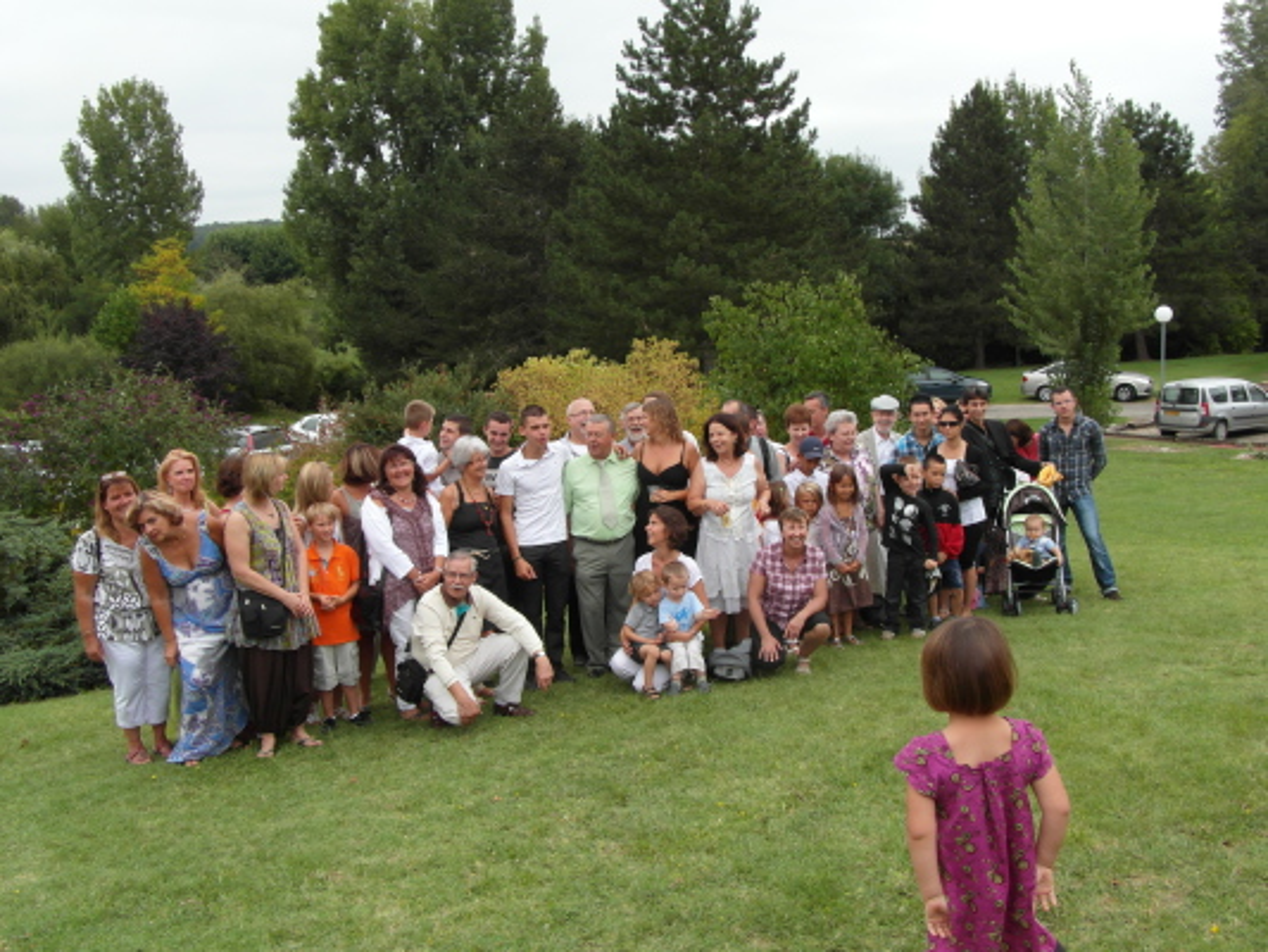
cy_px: 476
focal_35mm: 32
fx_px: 1172
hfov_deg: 56.8
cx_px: 634
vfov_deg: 44.2
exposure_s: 1/180
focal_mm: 5.3
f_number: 5
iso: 80
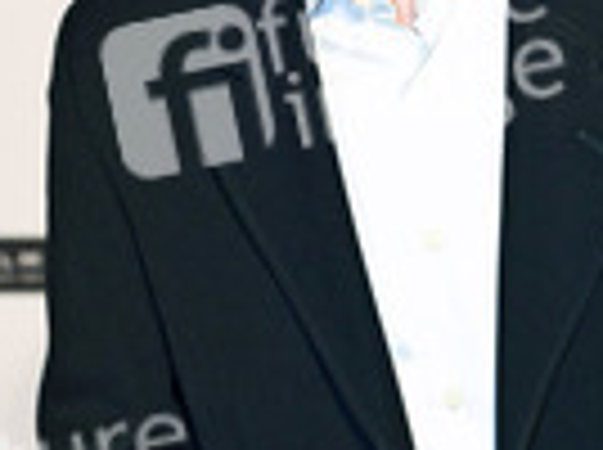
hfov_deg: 9.8
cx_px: 466
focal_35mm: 201
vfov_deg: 7.4
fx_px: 3495
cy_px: 297
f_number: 4.5
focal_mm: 70
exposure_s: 1/160
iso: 1600
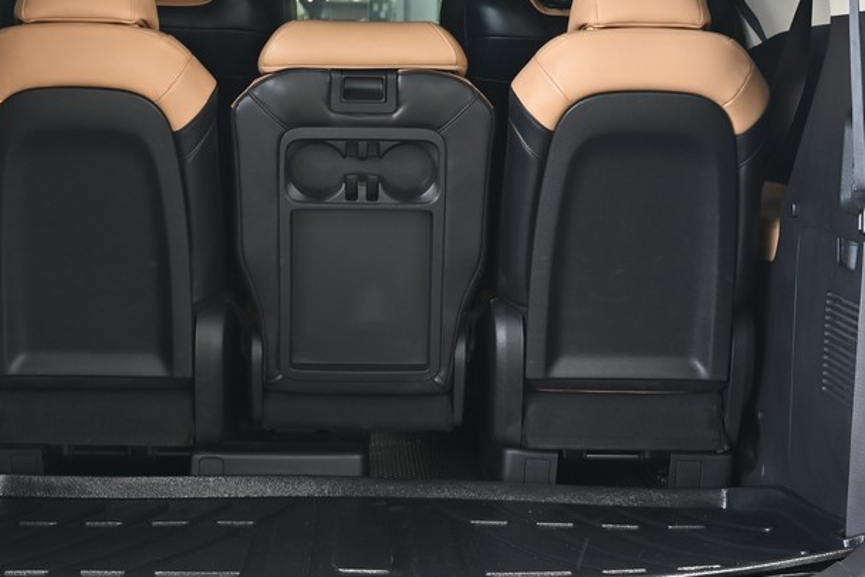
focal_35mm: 65
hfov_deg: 30.9
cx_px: 366
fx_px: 1562
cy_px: 242
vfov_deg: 20.9
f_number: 5.6
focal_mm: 24
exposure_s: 1/30
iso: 200
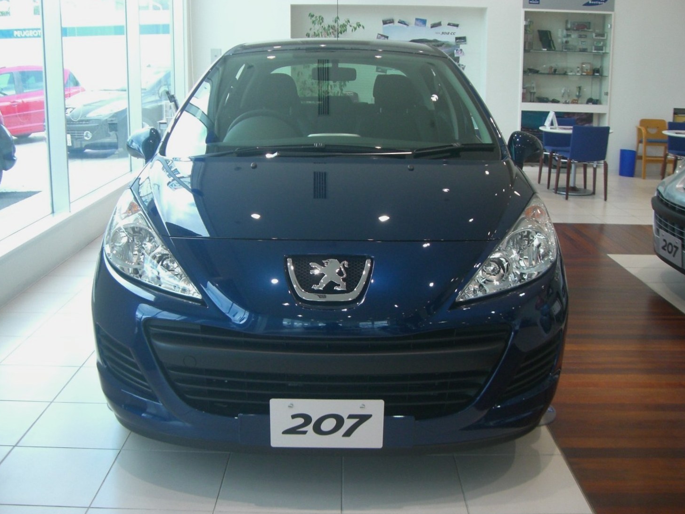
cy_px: 261
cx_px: 334
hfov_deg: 46.8
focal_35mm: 40
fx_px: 792
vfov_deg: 36.0
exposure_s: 1/100
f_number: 2.7
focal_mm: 6.2
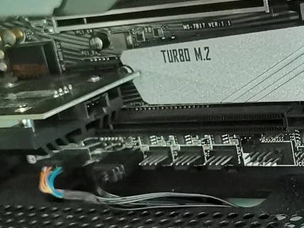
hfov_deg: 22.6
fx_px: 737
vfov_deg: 17.4
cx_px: 288
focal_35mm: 84
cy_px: 176
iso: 2500
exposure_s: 1/24
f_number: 1.6
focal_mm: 5.56
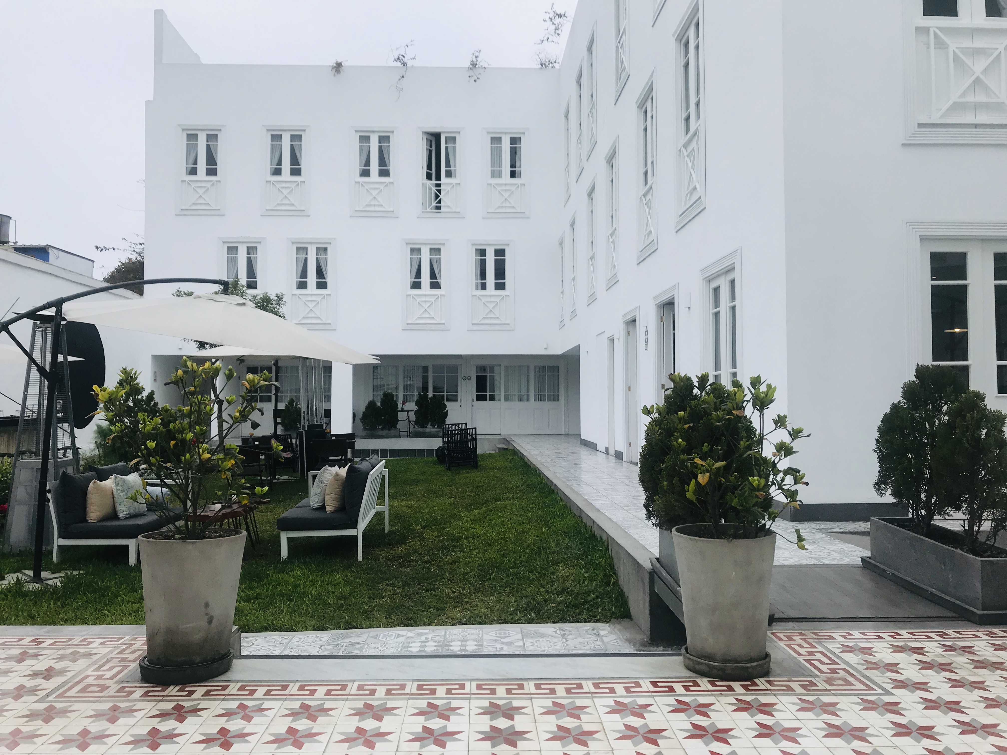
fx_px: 815
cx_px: 504
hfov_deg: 63.4
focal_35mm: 28
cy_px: 378
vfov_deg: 49.7
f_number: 1.8
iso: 20
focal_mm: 3.99
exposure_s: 1/720
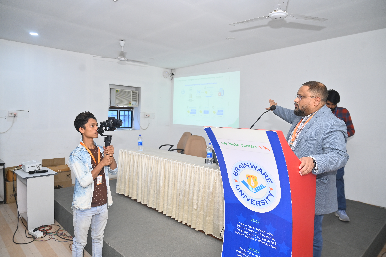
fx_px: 257
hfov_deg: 73.8
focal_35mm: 24
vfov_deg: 53.1
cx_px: 193
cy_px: 128
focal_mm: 24
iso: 640
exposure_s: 1/100
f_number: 4
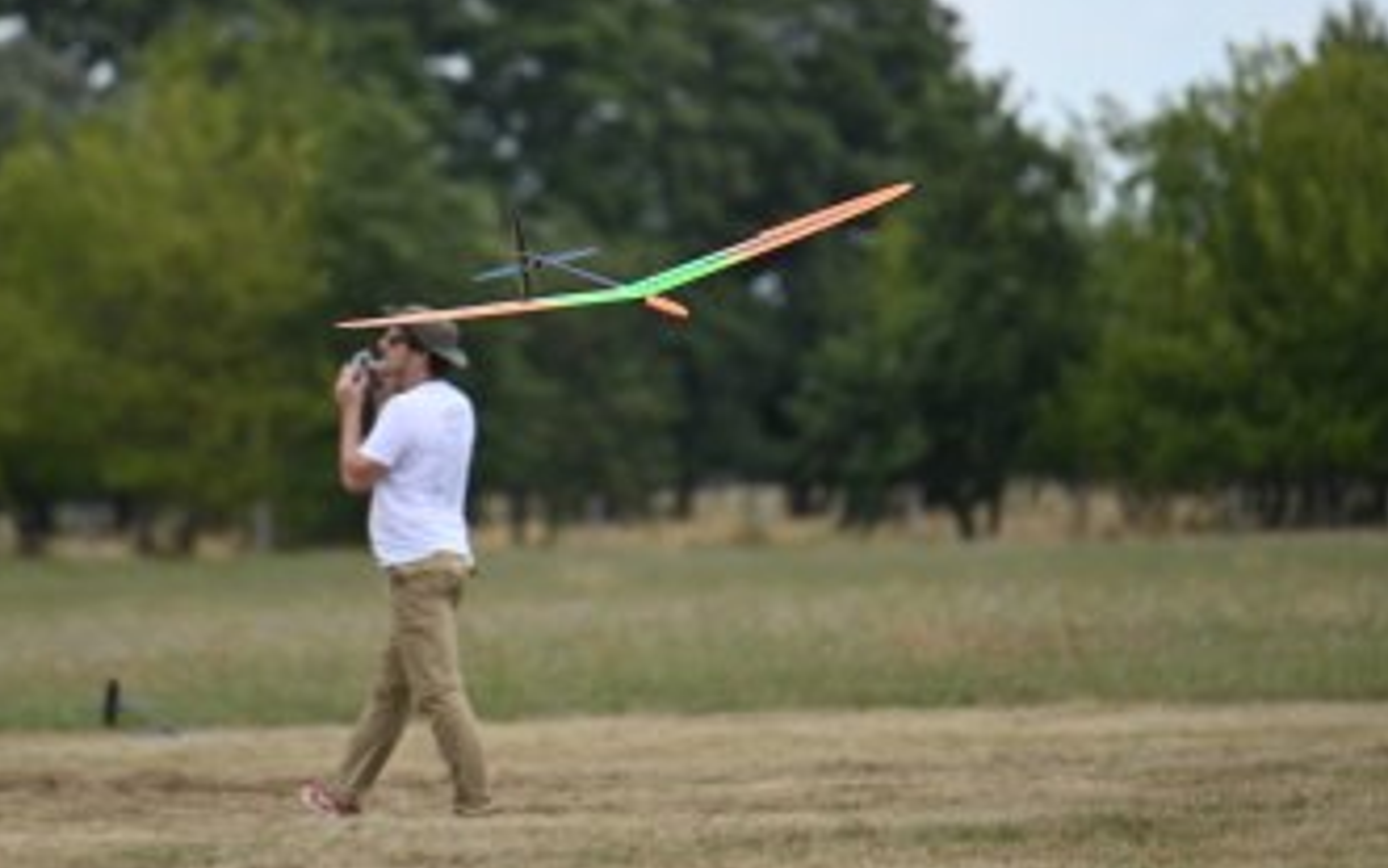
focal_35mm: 612
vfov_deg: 2.1
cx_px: 627
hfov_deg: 3.4
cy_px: 201
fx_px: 23154
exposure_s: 1/800
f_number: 6.3
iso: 320
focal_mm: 400
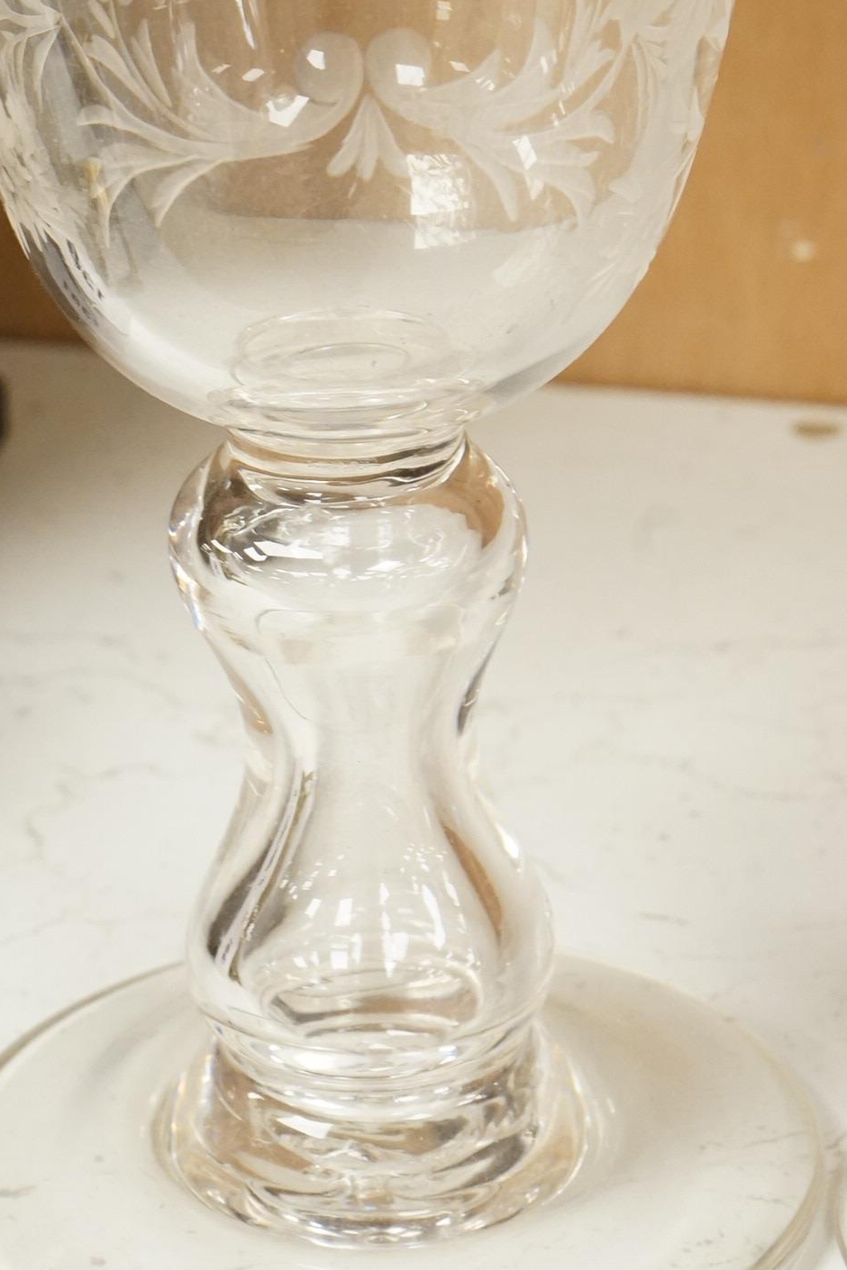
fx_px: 3988
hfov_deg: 12.1
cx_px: 386
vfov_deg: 17.8
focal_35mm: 113
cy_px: 141
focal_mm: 53
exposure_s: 1/50
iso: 2500
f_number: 10
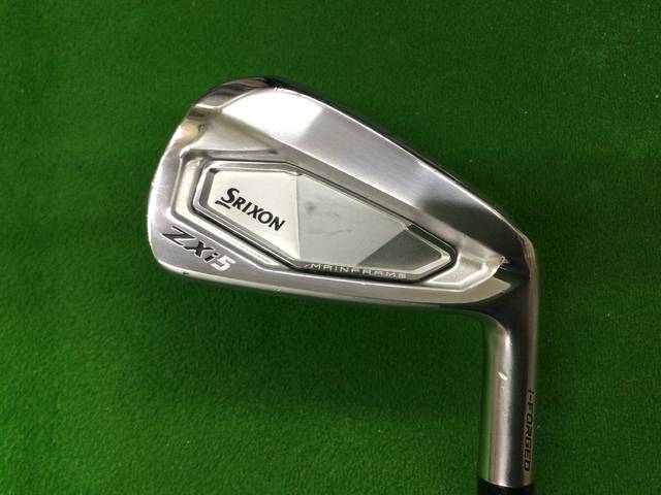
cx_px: 330
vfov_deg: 45.4
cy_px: 248
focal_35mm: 31
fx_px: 592
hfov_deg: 58.4
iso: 50
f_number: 2.4
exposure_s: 1/30
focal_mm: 3.3
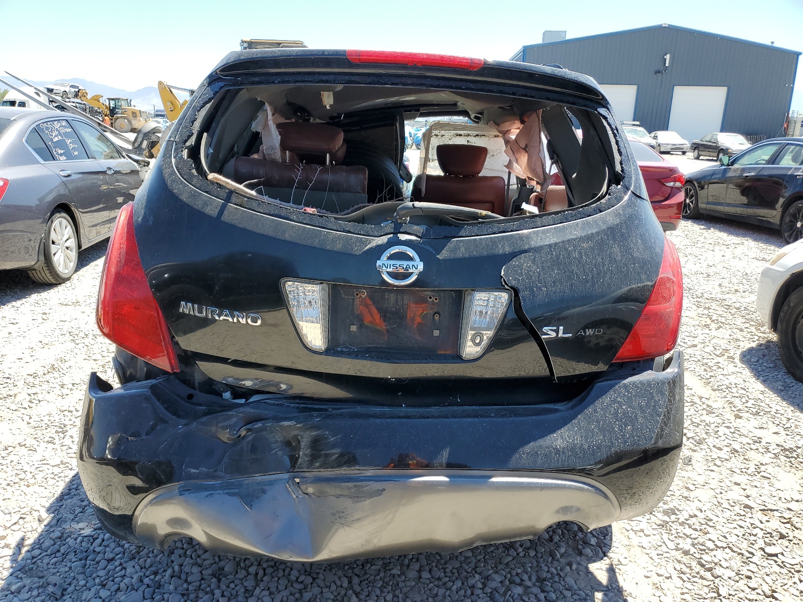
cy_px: 301
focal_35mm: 26
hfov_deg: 67.3
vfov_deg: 53.1
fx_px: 603
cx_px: 402
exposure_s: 1/1250
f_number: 1.5
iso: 50
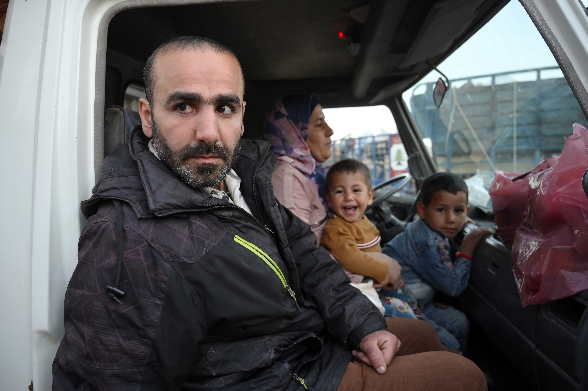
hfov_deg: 70.5
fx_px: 416
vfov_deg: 50.3
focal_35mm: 26
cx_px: 294
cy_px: 196
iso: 800
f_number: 4
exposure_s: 1/50
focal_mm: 25.5
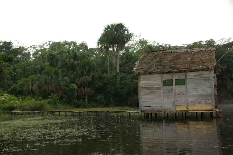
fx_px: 317
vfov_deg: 27.5
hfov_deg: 40.4
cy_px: 78
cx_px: 116
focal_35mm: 49
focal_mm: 32.5
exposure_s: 1/125
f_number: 6.7
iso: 100
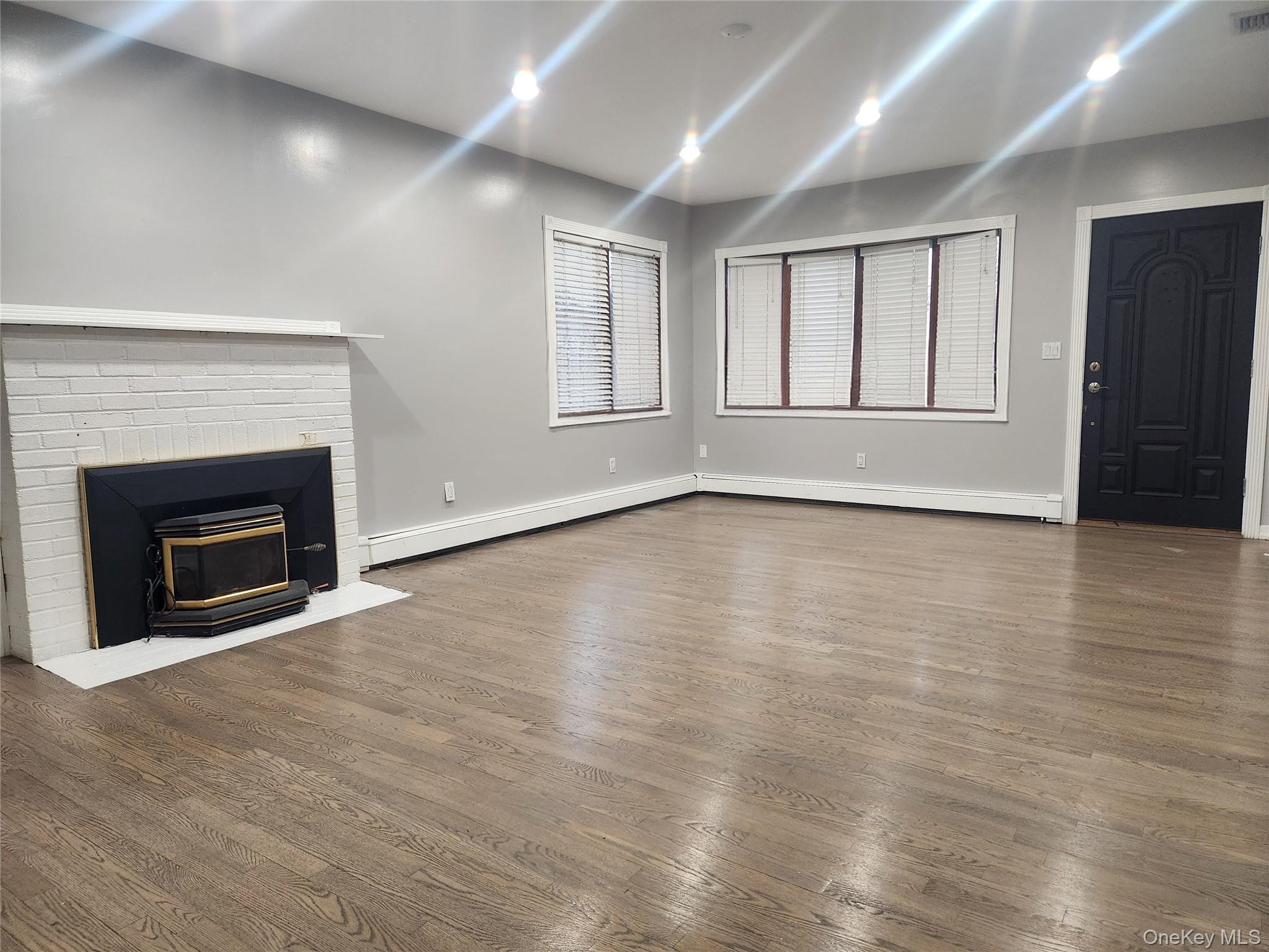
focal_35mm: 23
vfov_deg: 58.9
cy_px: 476
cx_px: 634
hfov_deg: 73.9
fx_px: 843
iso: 400
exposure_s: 1/120
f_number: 1.8
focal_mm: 5.4
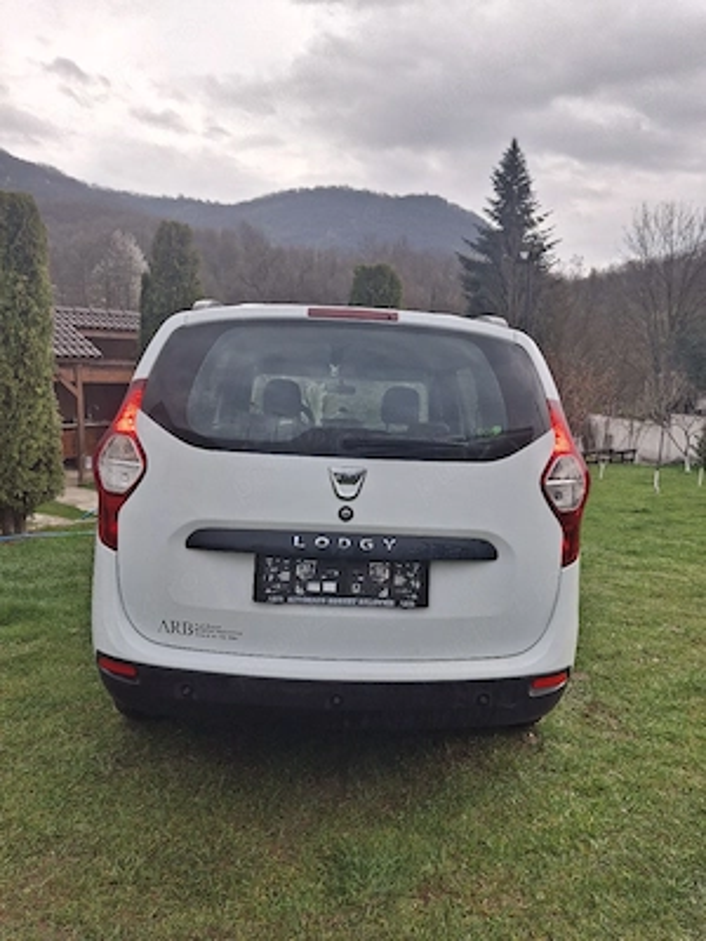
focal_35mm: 25
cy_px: 470
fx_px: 680
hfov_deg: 54.9
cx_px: 353
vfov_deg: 69.4
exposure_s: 1/100
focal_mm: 4.69
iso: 25
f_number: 1.8
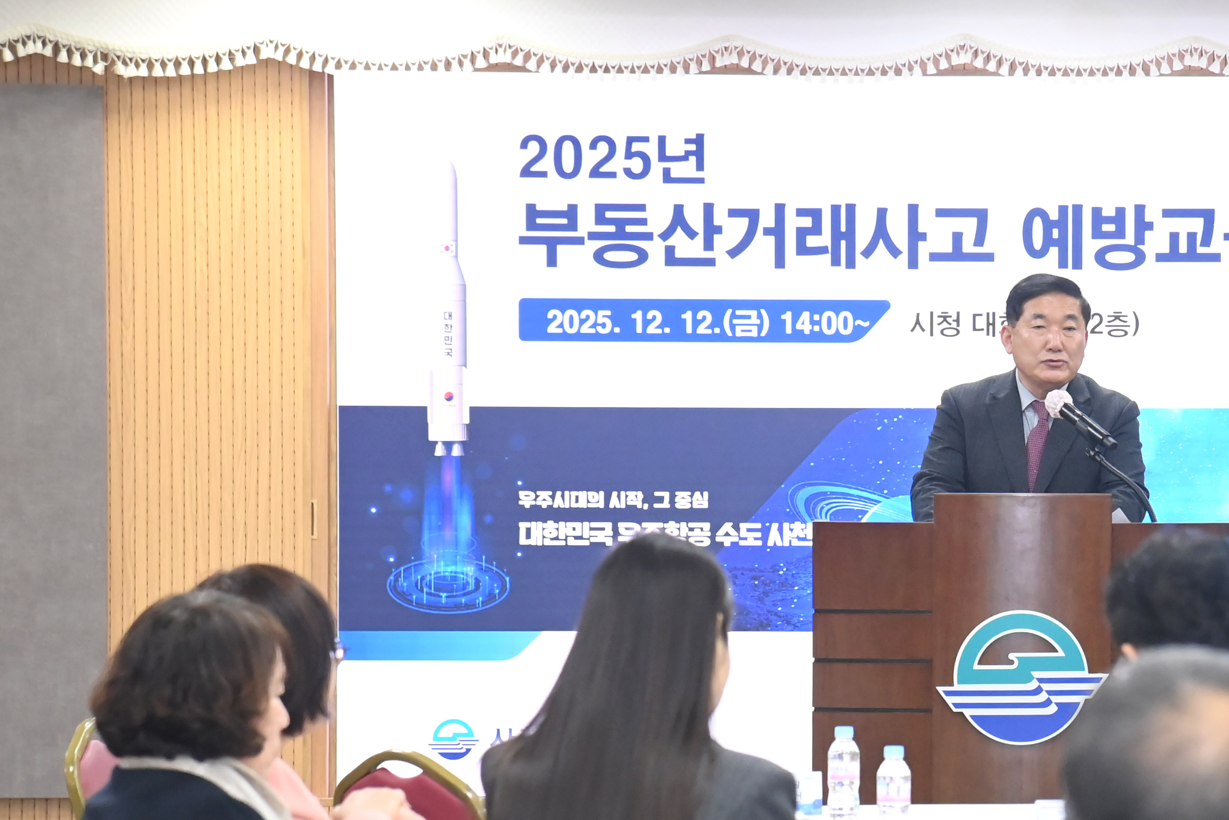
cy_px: 673
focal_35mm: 208
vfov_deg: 6.6
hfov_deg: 9.9
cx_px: 1063
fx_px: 7101
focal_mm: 120
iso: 4000
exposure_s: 1/250
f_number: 6.3
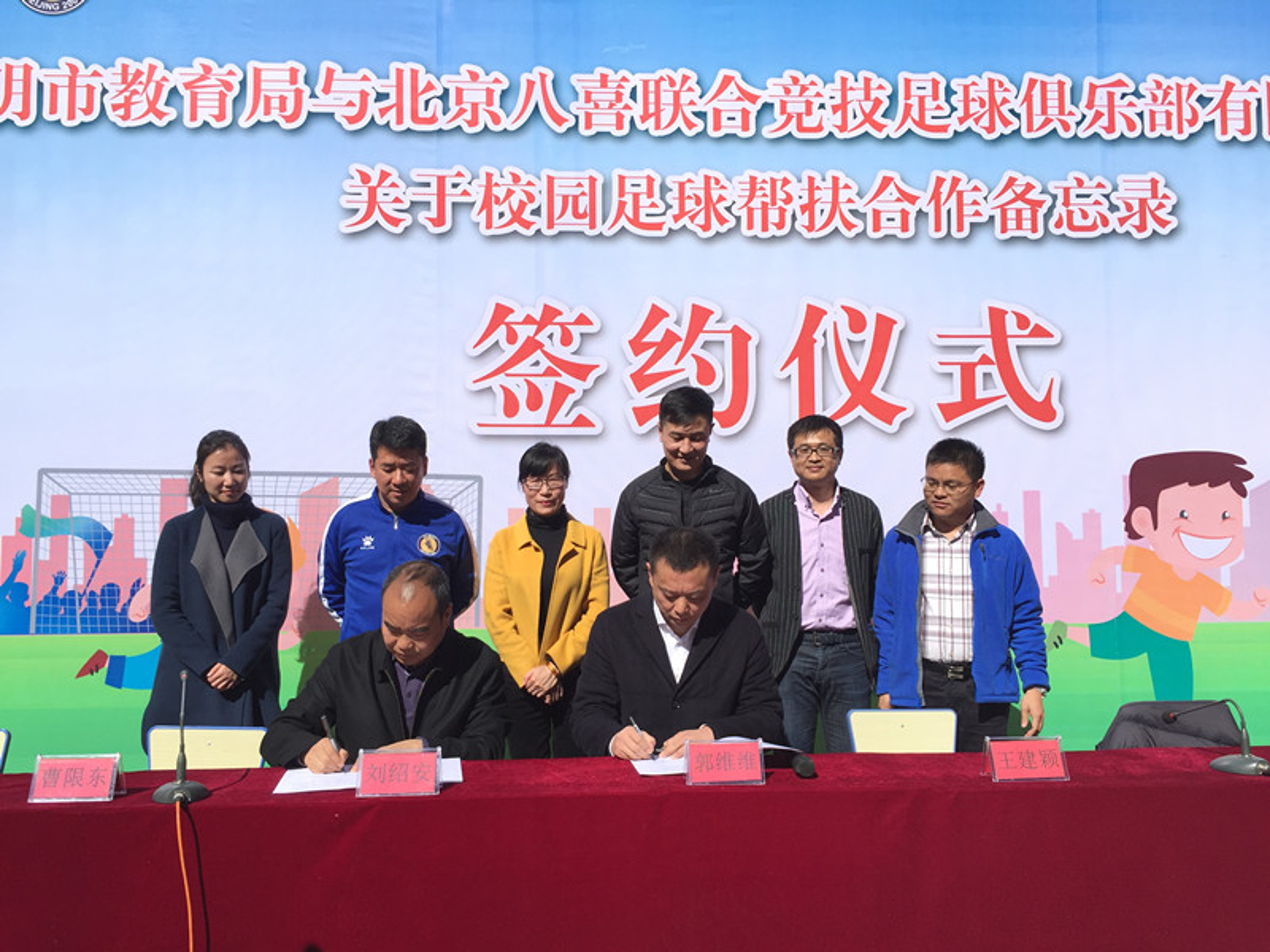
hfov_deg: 61.7
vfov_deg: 48.2
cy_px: 476
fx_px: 1064
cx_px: 635
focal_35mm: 29
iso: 32
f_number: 2.2
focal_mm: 4.15
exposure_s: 1/2326
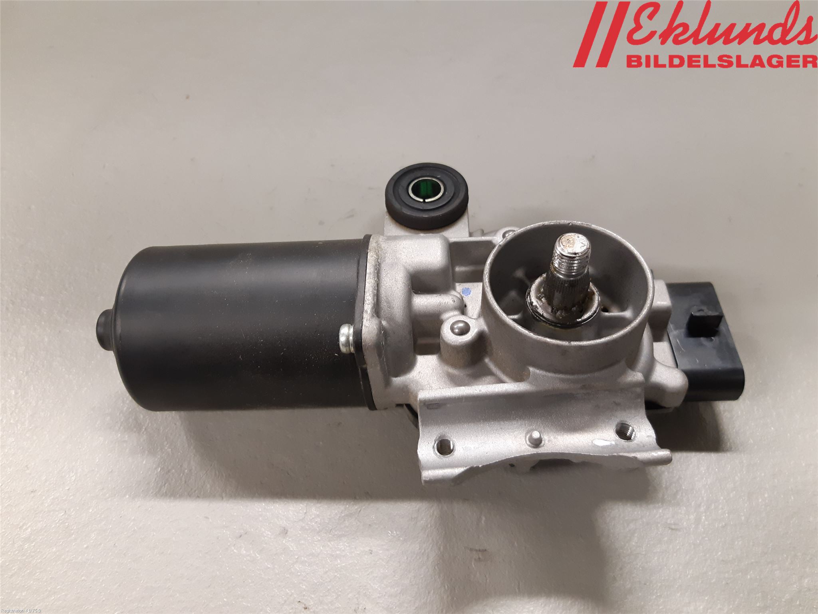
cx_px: 409
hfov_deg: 67.3
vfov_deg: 53.1
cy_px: 307
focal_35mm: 26
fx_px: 614
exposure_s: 1/50
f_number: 1.7
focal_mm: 3.93
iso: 200
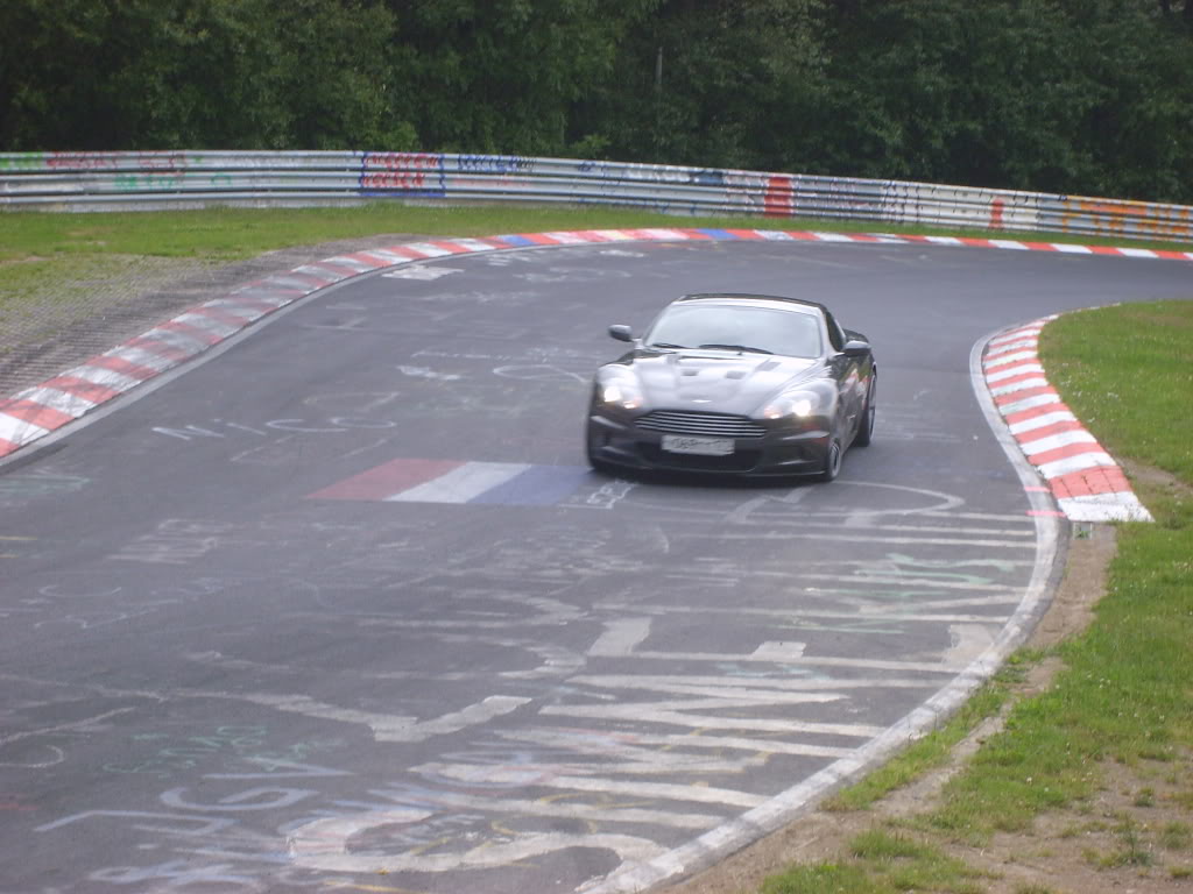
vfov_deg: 14.1
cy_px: 447
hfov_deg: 18.7
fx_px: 3619
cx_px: 596
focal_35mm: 105
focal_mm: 17.4
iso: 133
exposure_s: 1/60
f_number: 4.9
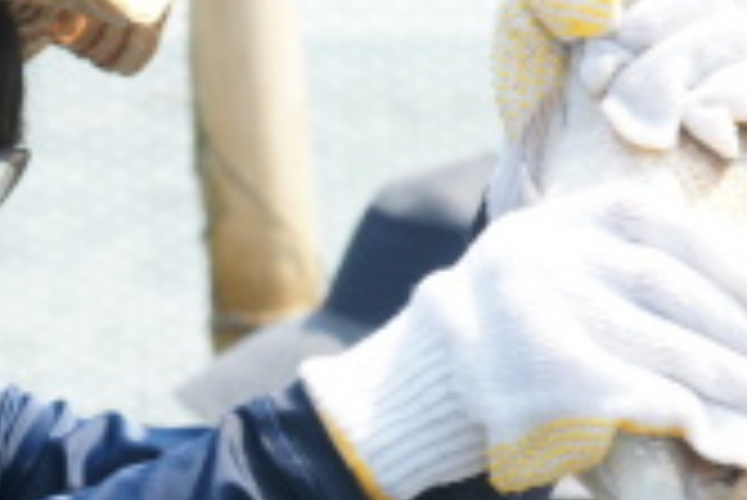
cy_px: 324
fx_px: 8390
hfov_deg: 5.1
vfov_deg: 3.4
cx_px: -22
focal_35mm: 404
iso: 200
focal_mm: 70
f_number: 8
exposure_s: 1/200
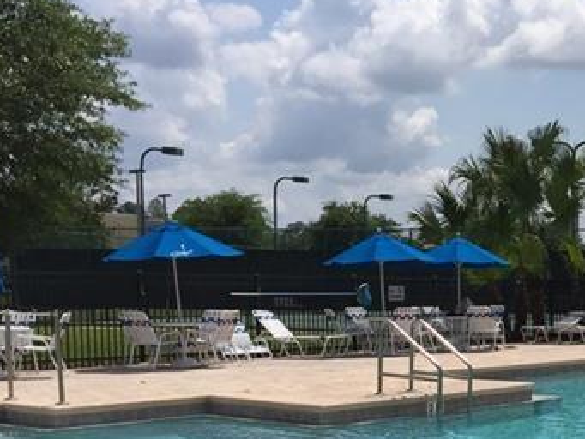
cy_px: 420
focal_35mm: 68
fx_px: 1150
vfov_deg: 21.0
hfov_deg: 26.9
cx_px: 590
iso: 32
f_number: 2.2
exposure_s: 1/5650
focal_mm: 4.15
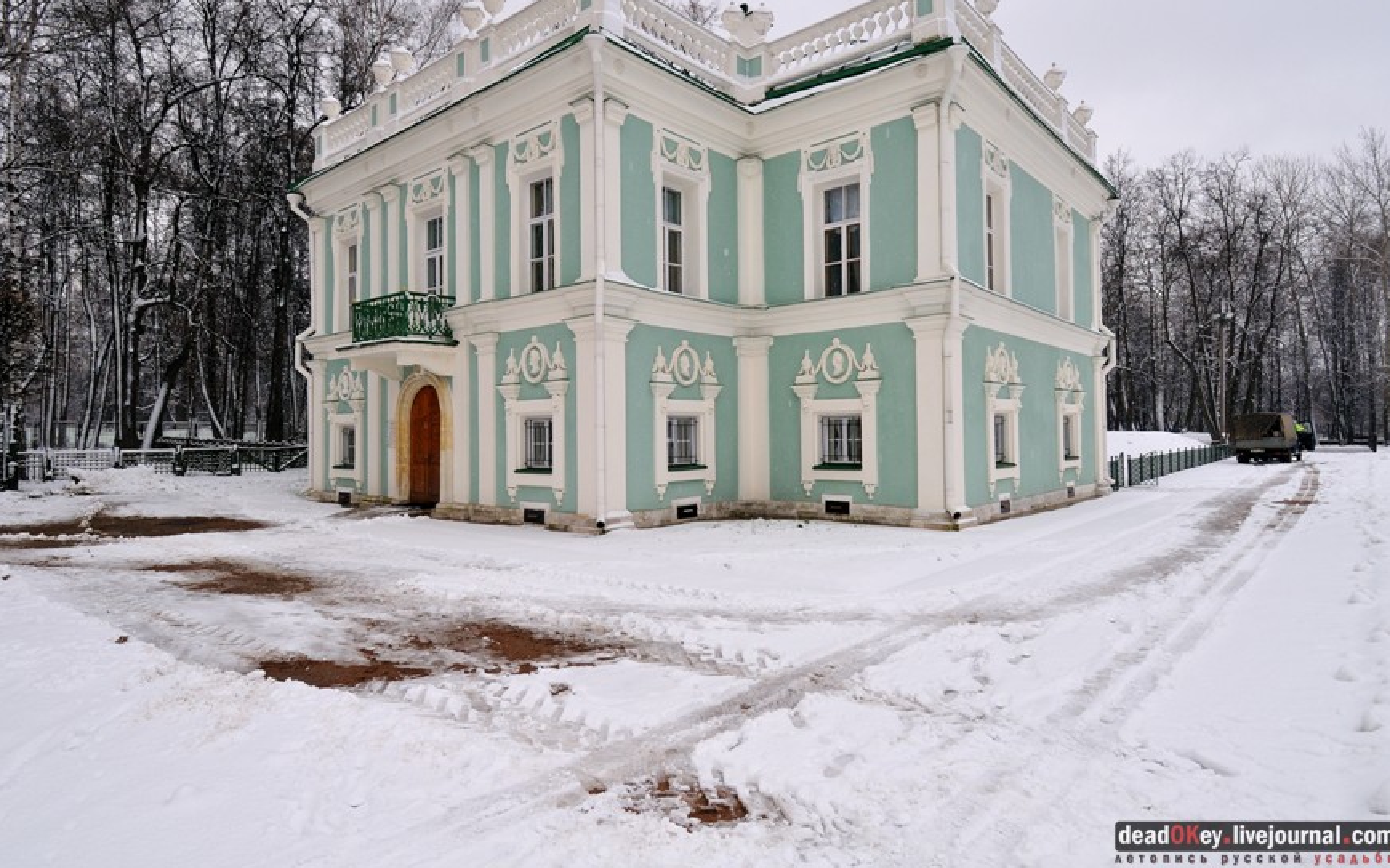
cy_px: 398
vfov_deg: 62.1
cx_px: 693
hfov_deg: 88.0
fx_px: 720
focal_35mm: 19
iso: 200
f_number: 7.1
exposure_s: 1/160
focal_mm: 12
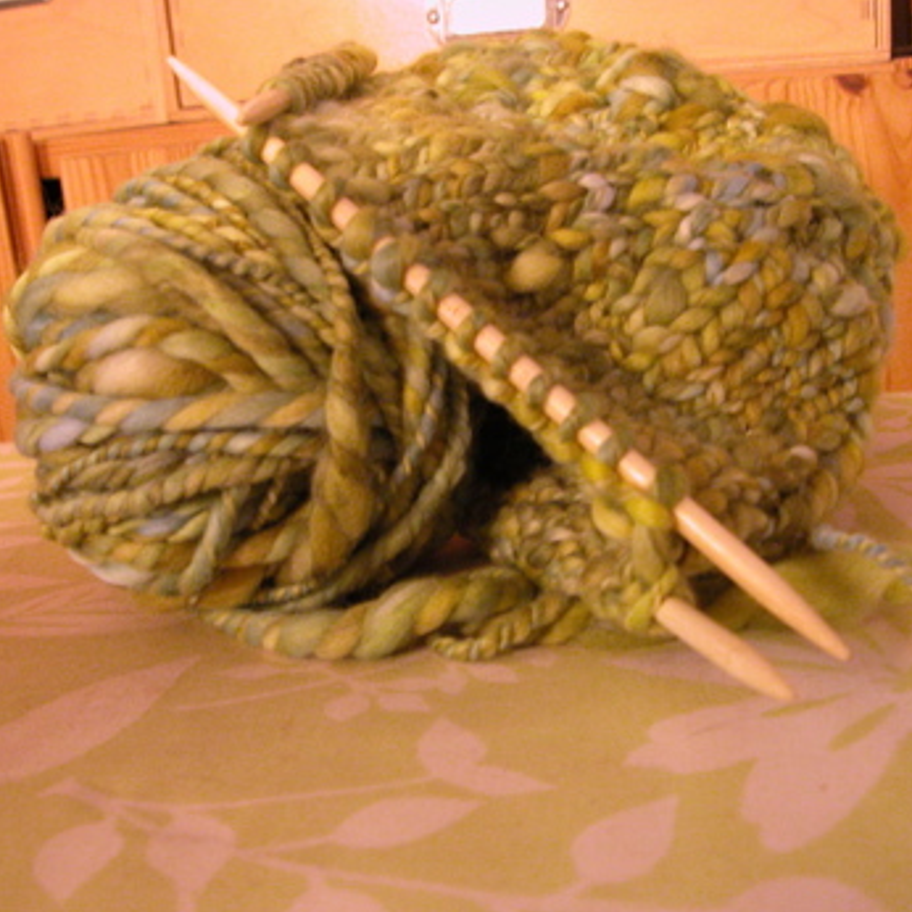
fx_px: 1252
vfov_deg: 40.0
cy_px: 456
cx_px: 430
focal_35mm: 42
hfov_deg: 40.0
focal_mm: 8.9
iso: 400
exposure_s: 1/1.5
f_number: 2.8
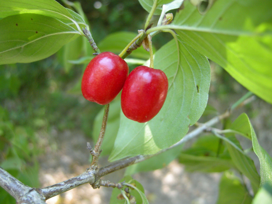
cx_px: 136
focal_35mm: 35
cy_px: 102
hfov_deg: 52.6
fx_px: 275
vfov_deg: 40.7
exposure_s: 1/52.5
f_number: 2.7
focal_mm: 7.5
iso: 191
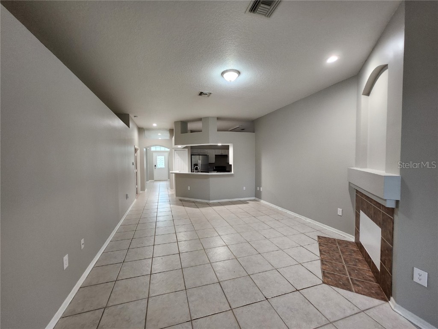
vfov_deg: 89.9
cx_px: 219
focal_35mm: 13
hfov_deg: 106.2
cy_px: 164
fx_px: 164
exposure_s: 1/40
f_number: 2.2
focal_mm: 1.74
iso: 320
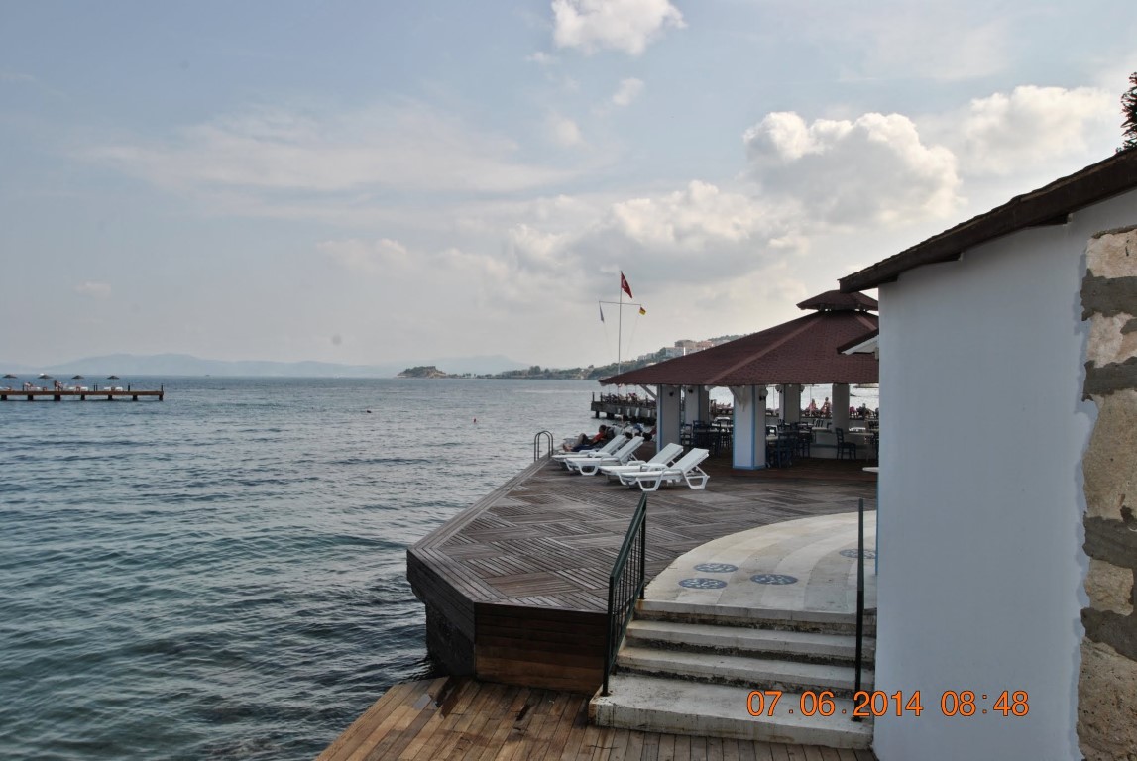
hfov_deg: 64.5
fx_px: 901
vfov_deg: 45.8
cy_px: 380
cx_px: 568
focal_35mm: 28
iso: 100
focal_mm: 19
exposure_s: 1/200
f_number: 11
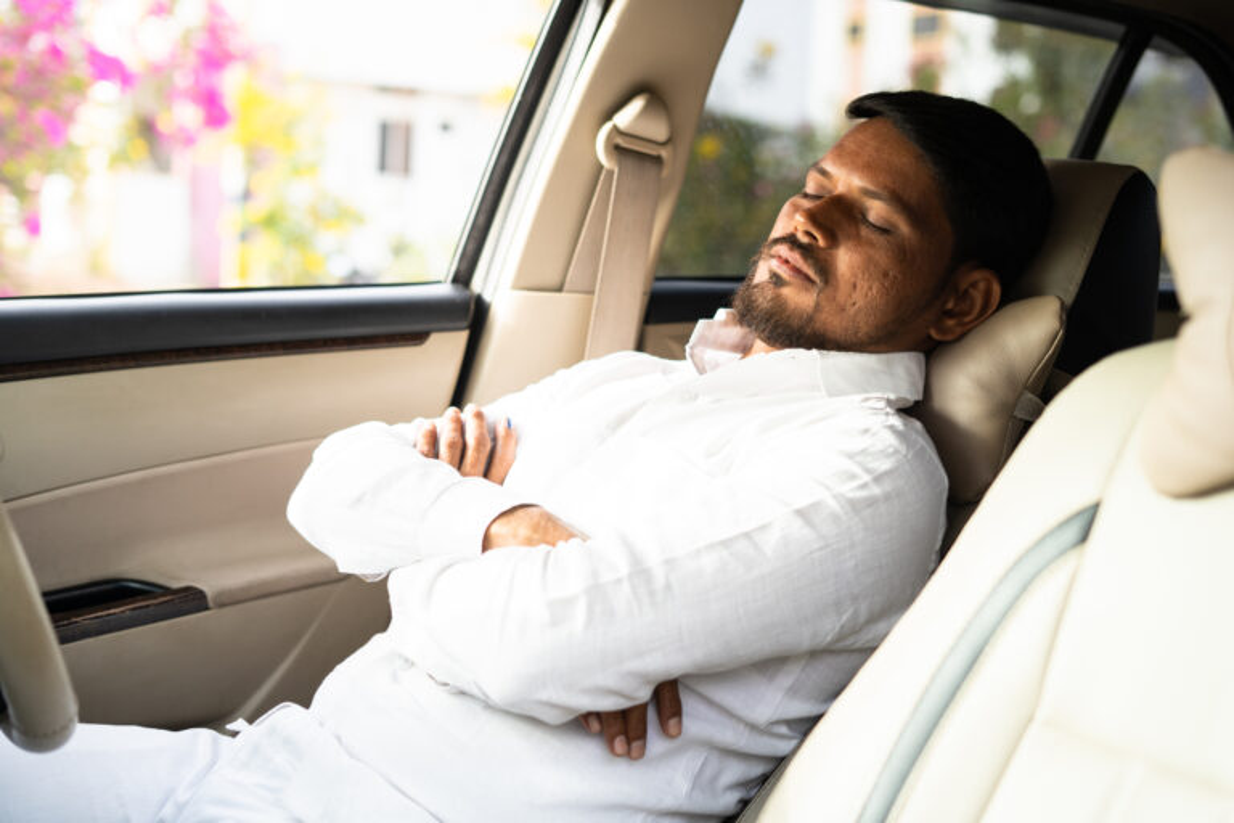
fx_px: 1714
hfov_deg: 39.6
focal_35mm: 50
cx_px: 617
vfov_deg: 27.0
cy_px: 412
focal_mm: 50
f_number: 2.8
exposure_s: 1/400
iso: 320
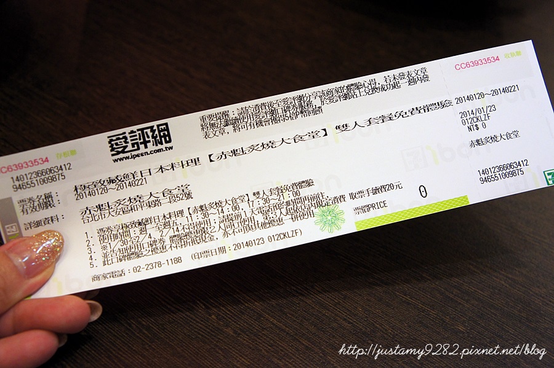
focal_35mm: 48
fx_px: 738
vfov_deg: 28.0
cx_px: 277
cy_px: 184
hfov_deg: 41.1
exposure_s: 1/50
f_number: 5
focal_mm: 32
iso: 1000
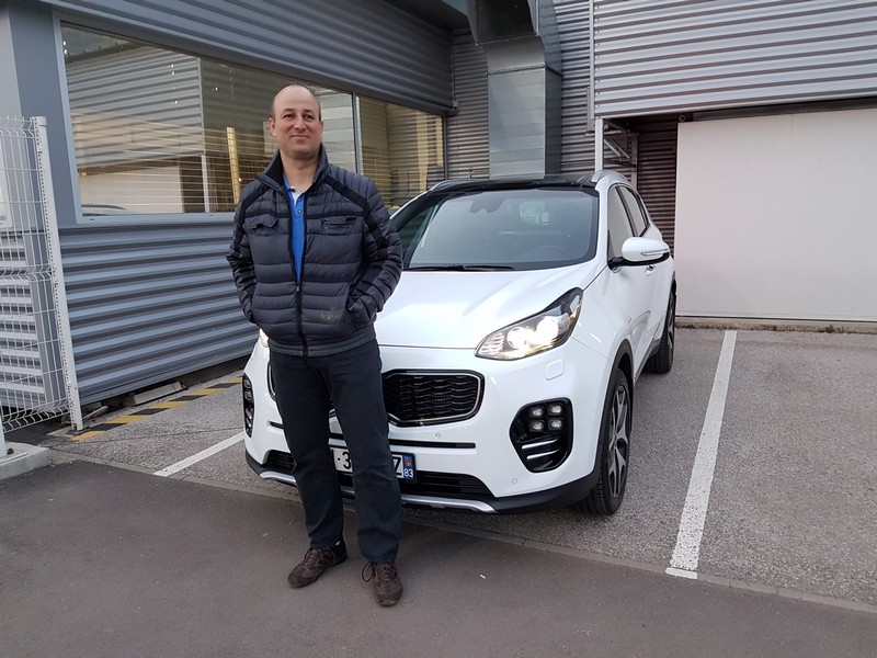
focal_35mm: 26
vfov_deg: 53.1
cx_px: 438
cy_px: 329
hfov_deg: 67.3
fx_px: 659
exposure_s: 1/50
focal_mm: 4.2
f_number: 1.7
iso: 125
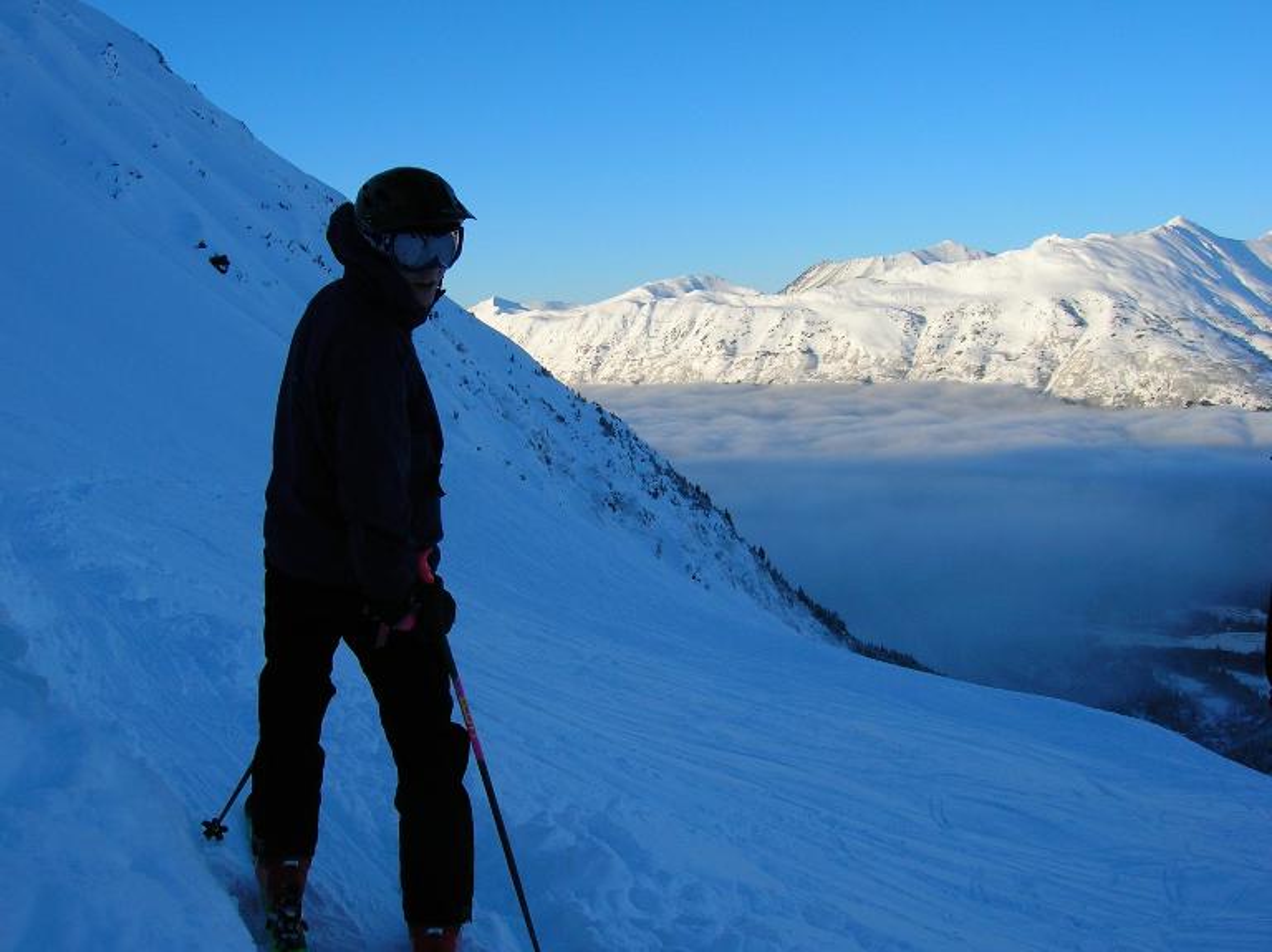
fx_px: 1249
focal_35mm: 34
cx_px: 636
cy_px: 476
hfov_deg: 54.0
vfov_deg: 41.8
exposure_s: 1/345
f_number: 4.9
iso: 50
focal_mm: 5.7
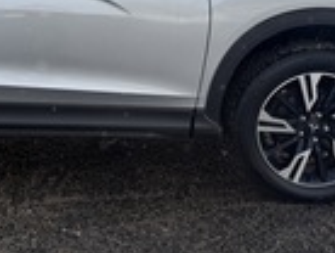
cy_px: -18
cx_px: 10
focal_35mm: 73
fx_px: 708
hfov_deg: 25.5
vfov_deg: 19.5
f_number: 1.78
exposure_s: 1/3759
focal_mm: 6.76
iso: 100
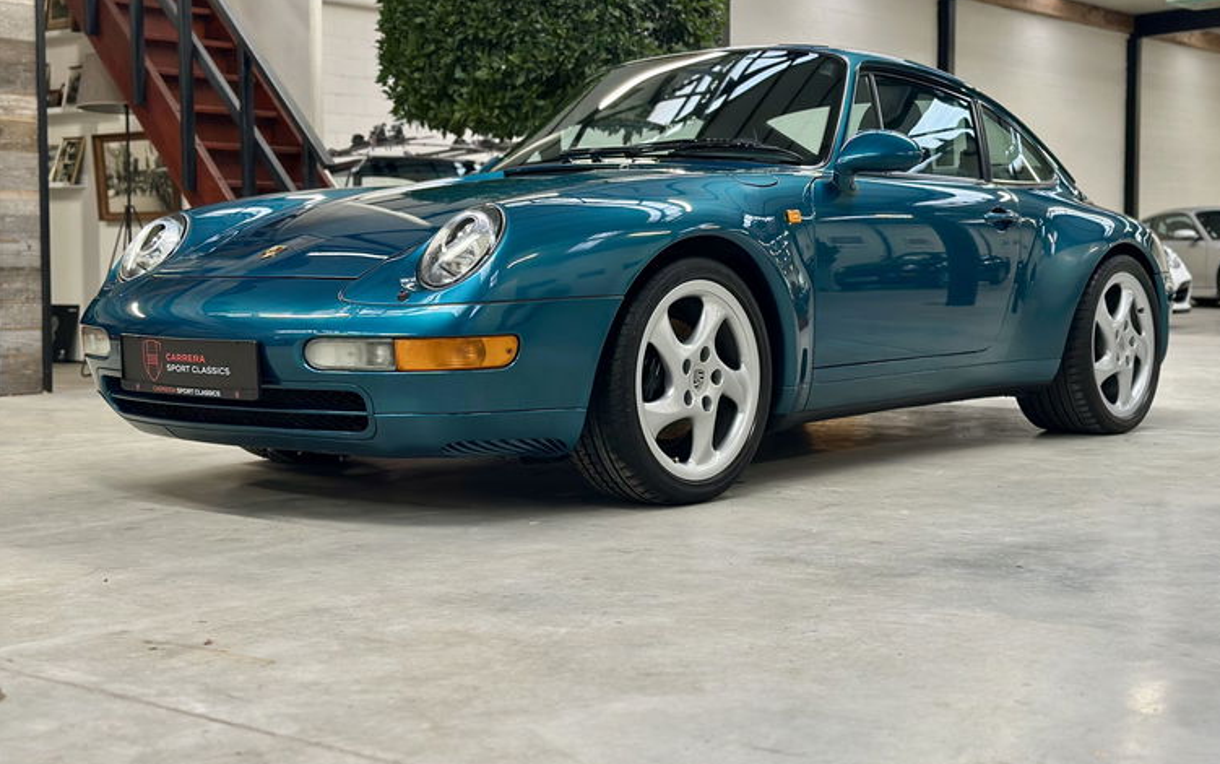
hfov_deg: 38.9
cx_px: 621
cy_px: 320
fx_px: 1730
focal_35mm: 52
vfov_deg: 24.9
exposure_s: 1/100
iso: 200
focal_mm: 6.86
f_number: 1.78
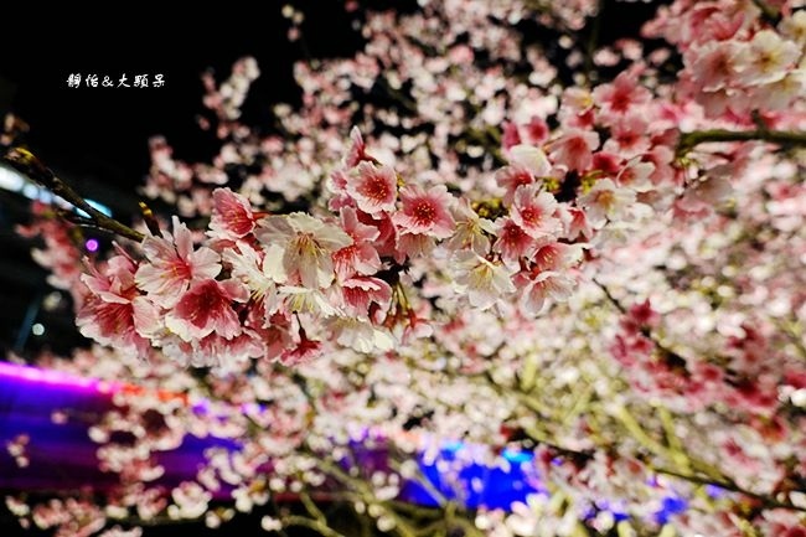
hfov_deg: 73.8
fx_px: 537
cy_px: 268
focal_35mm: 24
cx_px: 403
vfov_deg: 53.1
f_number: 2.8
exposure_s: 1/20
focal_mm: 9
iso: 800
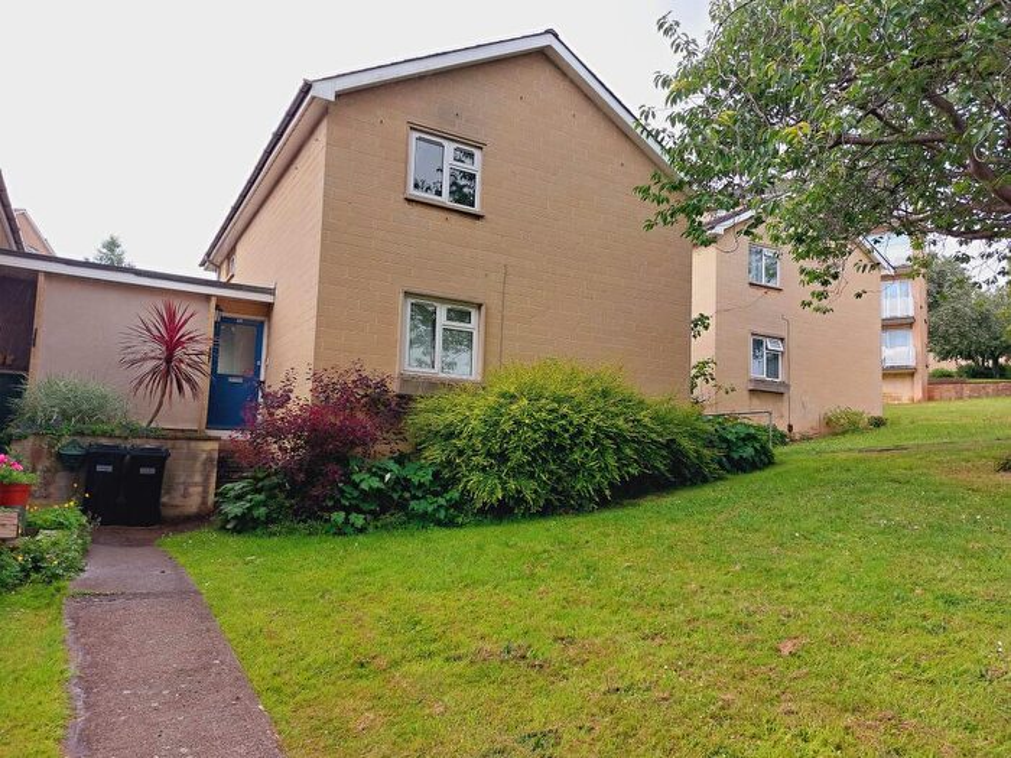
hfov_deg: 71.6
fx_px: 701
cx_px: 506
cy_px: 379
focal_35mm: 24
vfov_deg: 56.8
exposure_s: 1/207
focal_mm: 5.23
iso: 25
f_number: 1.8
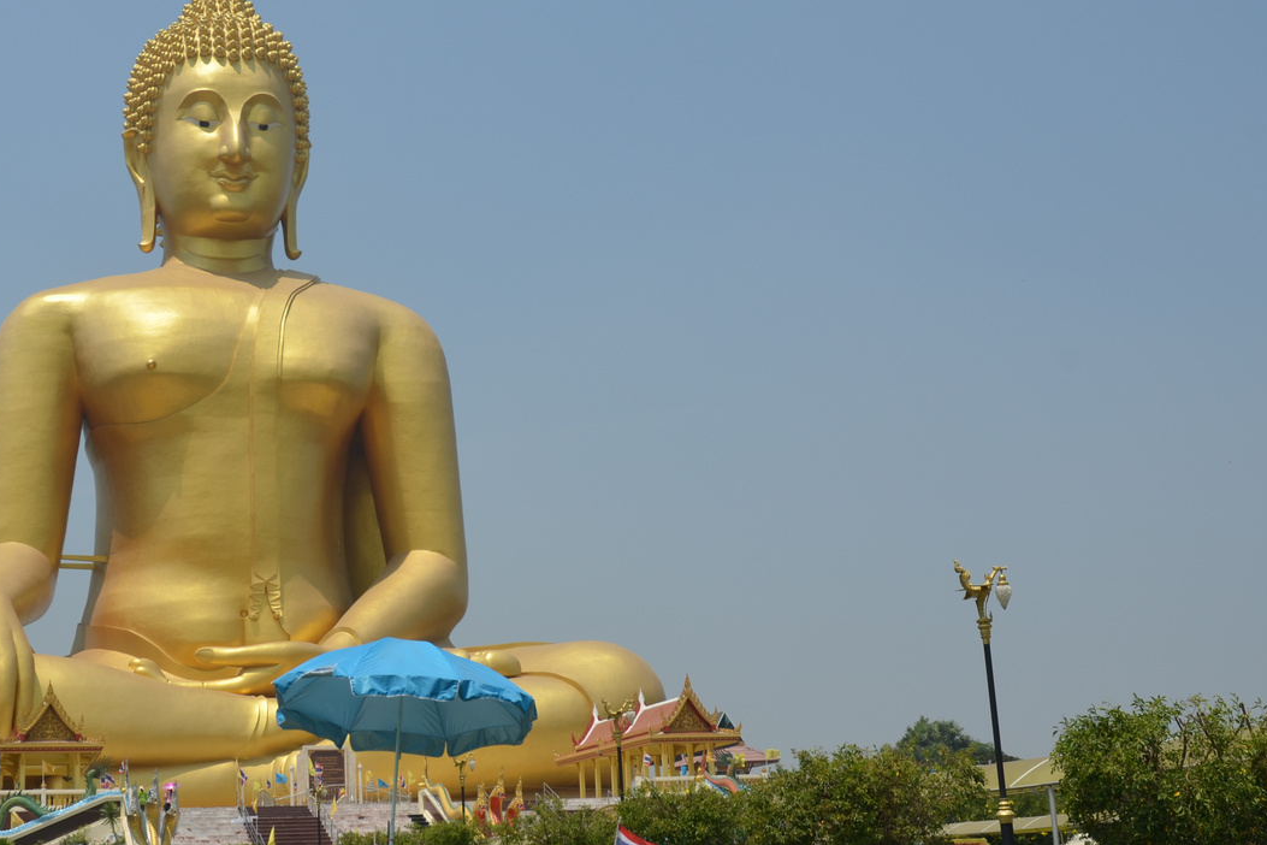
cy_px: 437
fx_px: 1795
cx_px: 386
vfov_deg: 26.5
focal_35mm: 51
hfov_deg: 38.3
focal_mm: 22
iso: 100
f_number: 10
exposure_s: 1/400
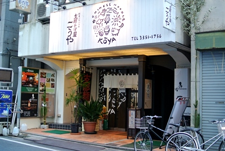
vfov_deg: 27.6
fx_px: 307
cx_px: 112
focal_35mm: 49
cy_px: 76
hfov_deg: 40.3
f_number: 1.8
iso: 400
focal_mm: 18.5
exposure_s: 1/200
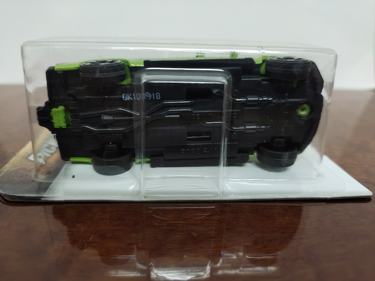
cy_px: 140
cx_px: 188
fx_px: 282
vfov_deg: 53.1
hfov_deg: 67.3
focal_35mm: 26
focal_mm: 4.74
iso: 1042
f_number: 1.79
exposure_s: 1/33.3
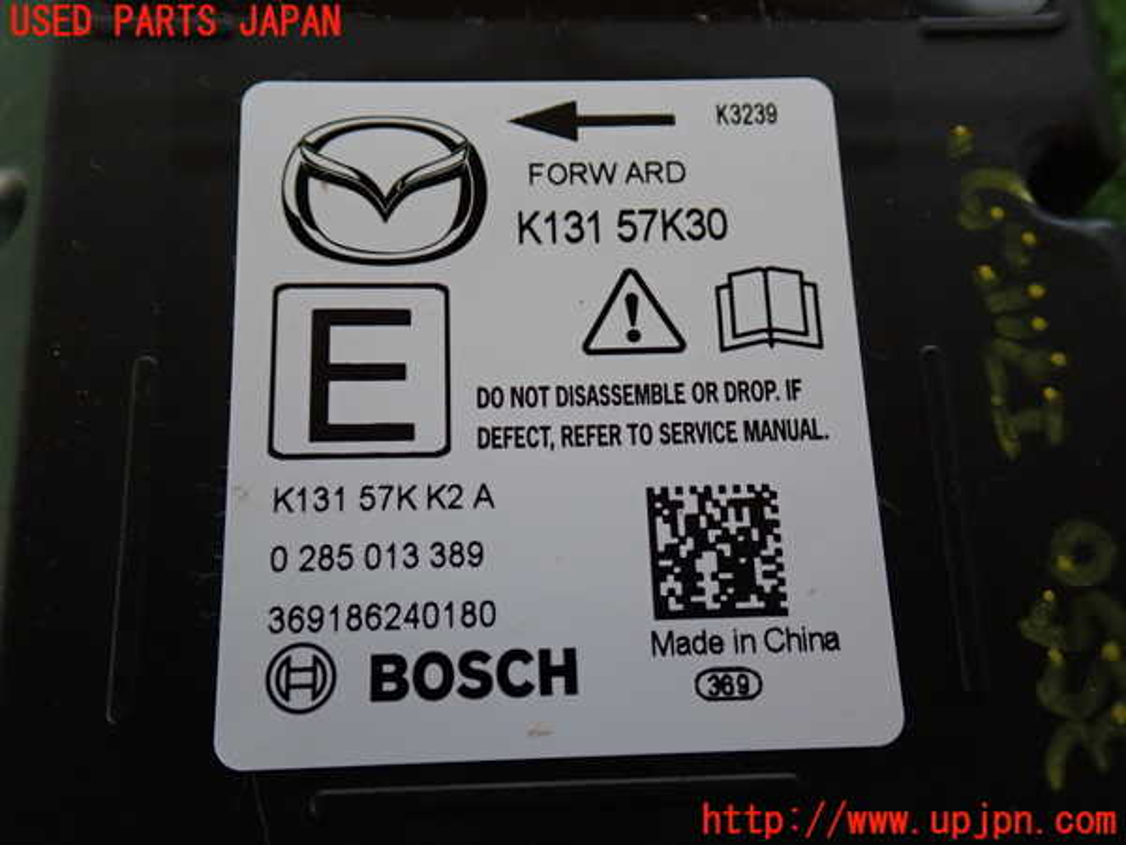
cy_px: 422
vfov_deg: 39.7
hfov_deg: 51.4
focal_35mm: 36
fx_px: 1171
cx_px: 563
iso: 250
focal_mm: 6.37
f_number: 2.5
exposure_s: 1/40
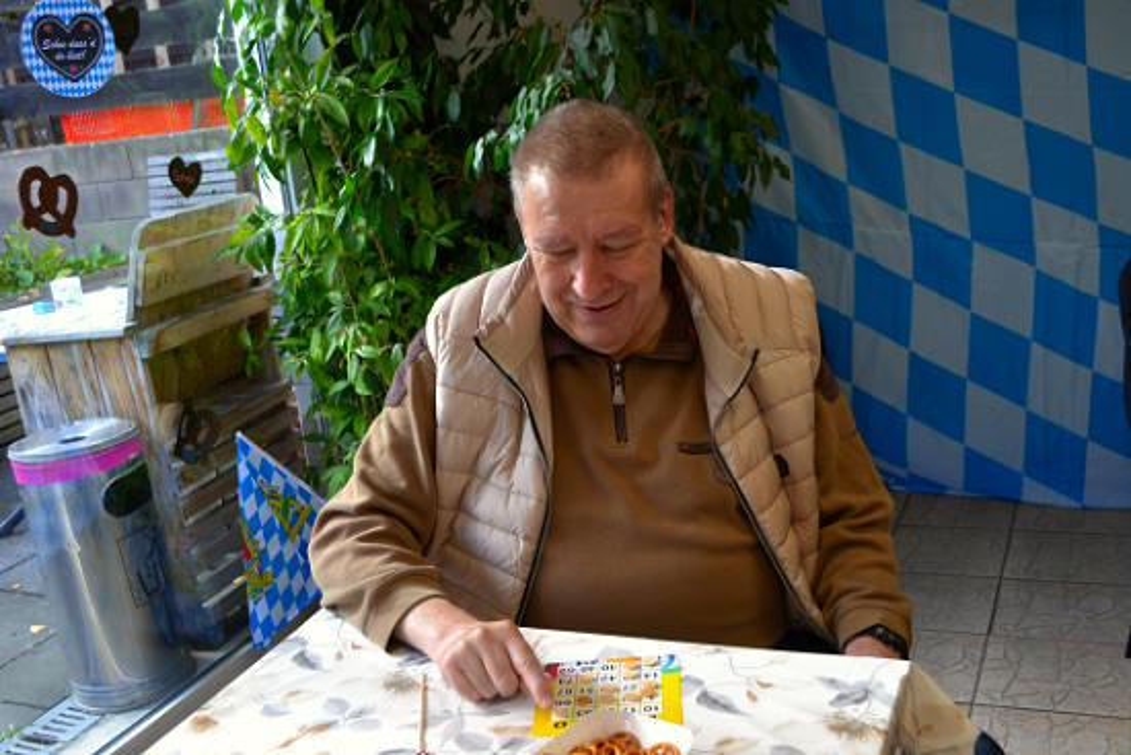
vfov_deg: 33.0
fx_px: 1273
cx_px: 566
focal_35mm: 40
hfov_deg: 47.9
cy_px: 378
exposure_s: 1/125
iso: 400
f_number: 5.6
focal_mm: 27
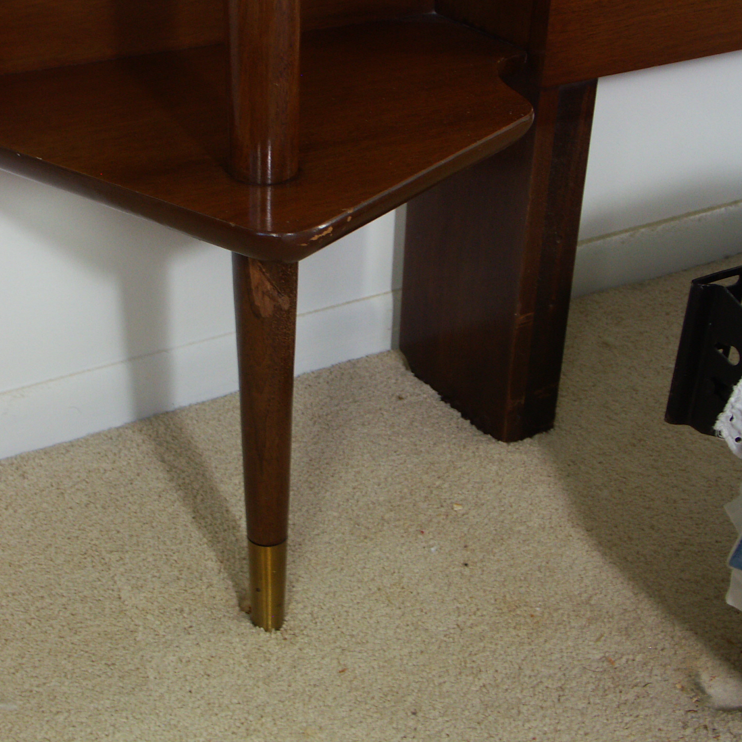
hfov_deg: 34.0
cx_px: 317
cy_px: 369
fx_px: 1213
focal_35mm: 50
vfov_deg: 34.0
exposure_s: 1/10
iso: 100
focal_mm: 10.71
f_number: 3.5
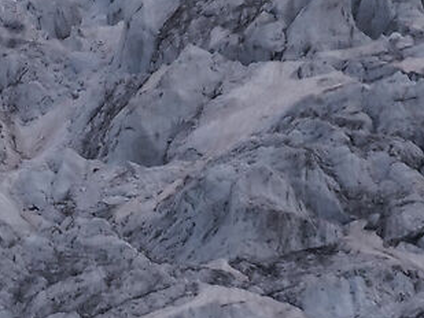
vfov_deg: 0.5
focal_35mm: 3103
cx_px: 75
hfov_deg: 0.6
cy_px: 188
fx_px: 38022
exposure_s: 1/1300
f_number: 7.1
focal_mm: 200
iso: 200
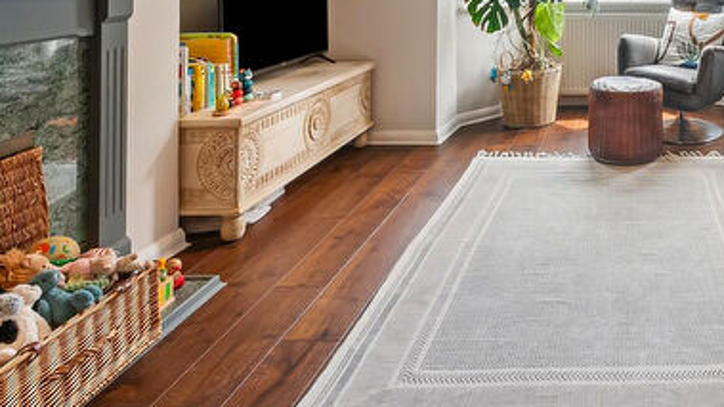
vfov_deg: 35.5
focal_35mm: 29
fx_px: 557
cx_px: 638
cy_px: -18
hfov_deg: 57.7
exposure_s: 1/30
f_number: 8
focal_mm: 10
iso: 320
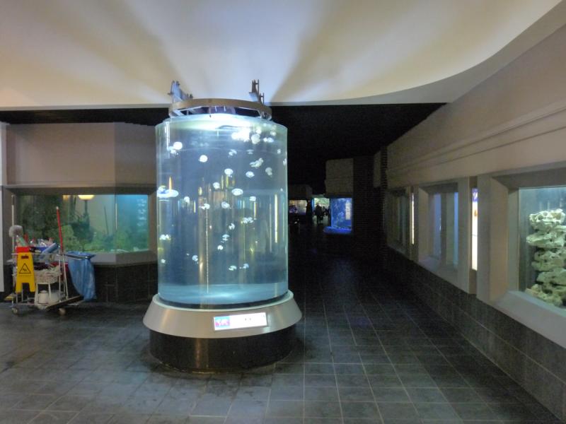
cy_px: 212
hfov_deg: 65.3
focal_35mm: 27
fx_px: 441
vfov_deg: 51.4
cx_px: 283
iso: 800
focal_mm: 4.8
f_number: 2.8
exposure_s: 1/15
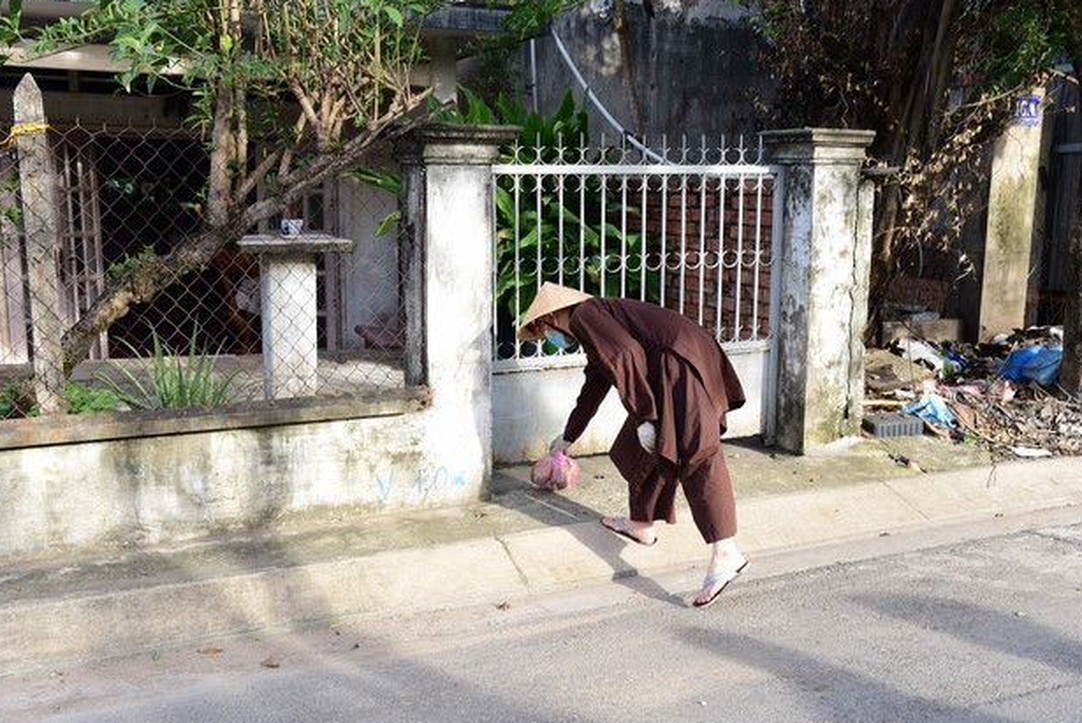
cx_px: 549
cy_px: 355
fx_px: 1113
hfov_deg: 51.9
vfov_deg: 36.0
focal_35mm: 37
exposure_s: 1/80
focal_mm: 35
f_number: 6.3
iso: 160
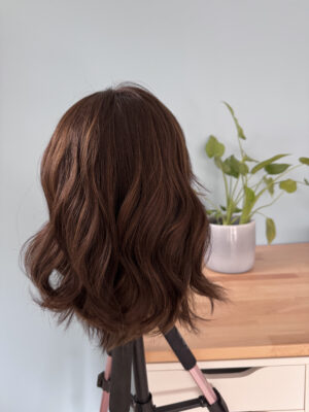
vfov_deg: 71.6
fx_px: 286
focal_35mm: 24
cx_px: 154
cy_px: 206
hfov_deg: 56.8
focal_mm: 6.76
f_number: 1.78
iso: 400
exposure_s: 1/60
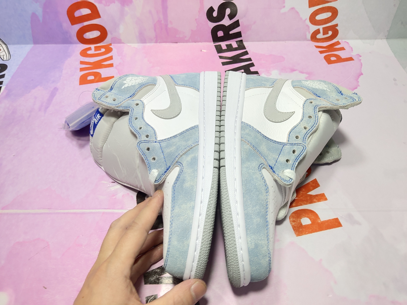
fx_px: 353
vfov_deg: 46.8
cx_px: 204
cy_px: 152
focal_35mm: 30
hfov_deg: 60.0
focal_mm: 4.35
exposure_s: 1/1671
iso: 50
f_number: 1.79
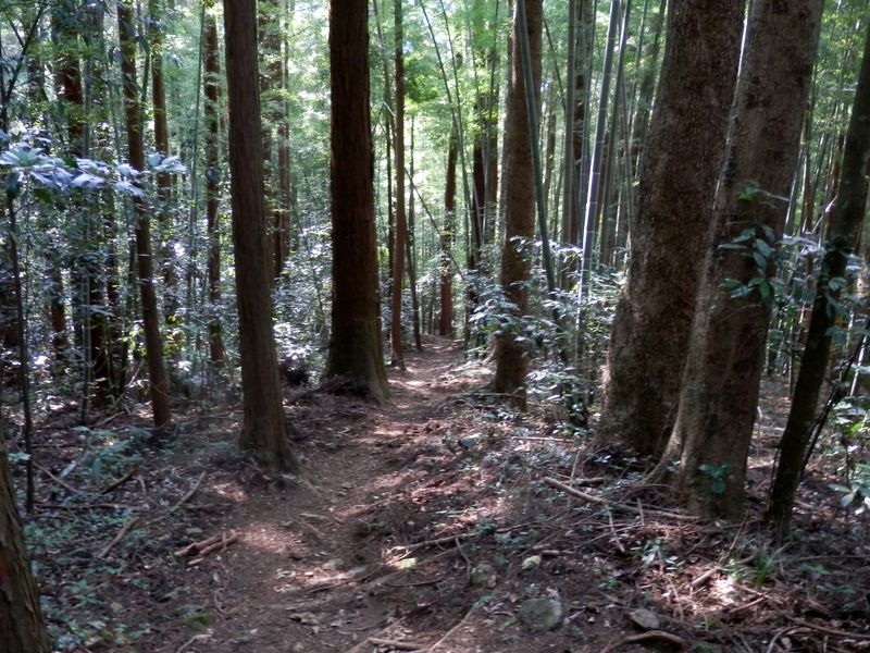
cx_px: 435
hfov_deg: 50.1
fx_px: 930
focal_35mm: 37
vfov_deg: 38.7
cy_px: 326
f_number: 3.6
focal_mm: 6.6
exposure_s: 1/10
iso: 200
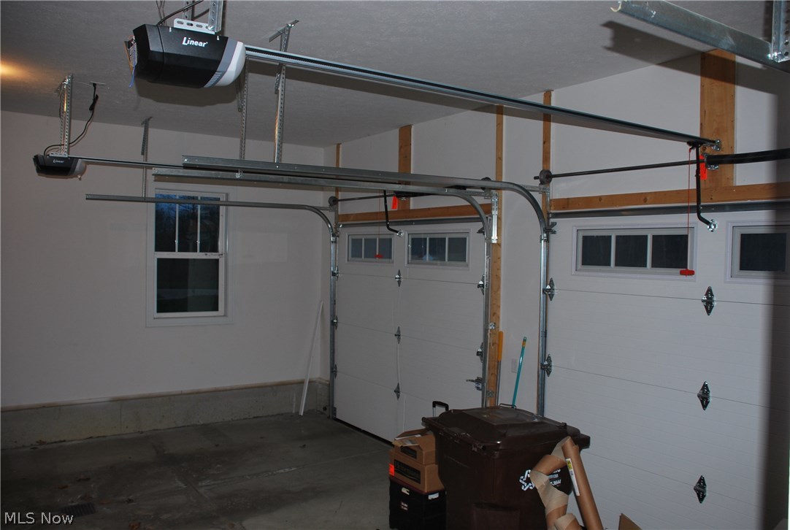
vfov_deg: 43.8
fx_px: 660
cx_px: 395
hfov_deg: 61.8
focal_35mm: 30
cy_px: 265
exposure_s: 1/60
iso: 200
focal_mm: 20
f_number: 3.8
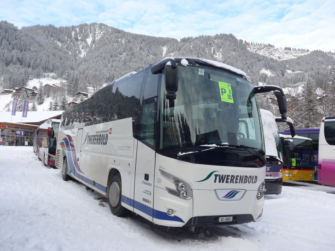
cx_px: 168
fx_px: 281
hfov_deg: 61.7
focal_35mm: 29
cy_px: 126
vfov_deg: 48.2
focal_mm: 6
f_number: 2.8
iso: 80
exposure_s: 1/500
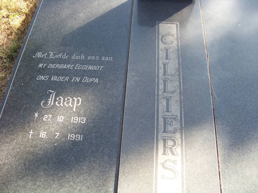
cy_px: 96
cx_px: 129
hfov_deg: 51.4
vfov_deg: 39.7
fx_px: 268
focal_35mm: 36
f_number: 2.8
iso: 64
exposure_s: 1/125
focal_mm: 5.85
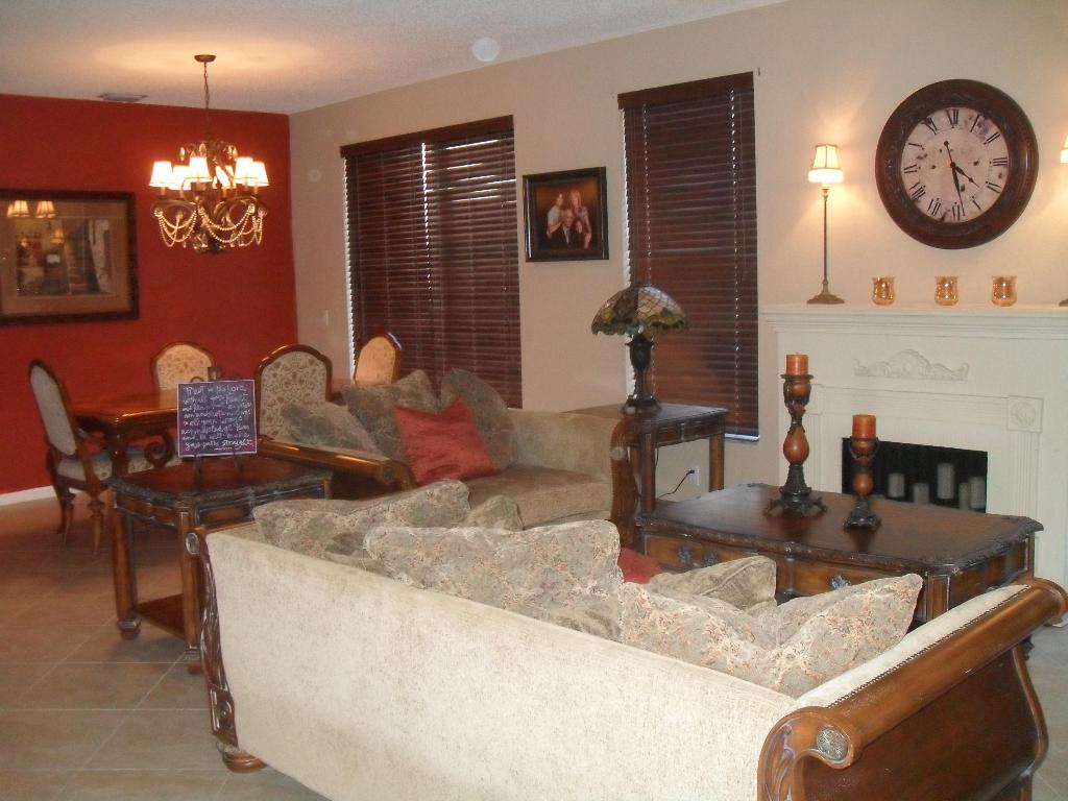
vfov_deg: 40.7
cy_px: 400
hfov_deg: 52.6
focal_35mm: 35
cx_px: 534
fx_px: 1080
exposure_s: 1/45
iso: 400
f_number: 2.8
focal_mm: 6.2
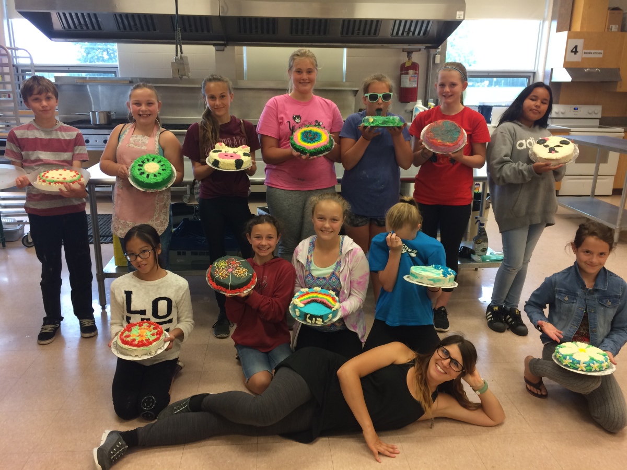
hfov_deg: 61.7
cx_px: 314
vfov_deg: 48.2
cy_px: 235
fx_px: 525
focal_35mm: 29
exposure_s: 1/30
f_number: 2.2
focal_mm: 4.15
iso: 80
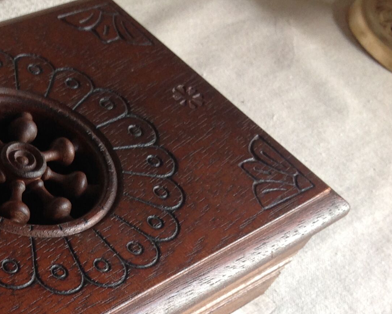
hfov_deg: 21.9
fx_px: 952
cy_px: 276
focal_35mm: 82
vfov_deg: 18.5
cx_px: -53
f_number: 2.4
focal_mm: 4.28
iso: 80
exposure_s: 1/15
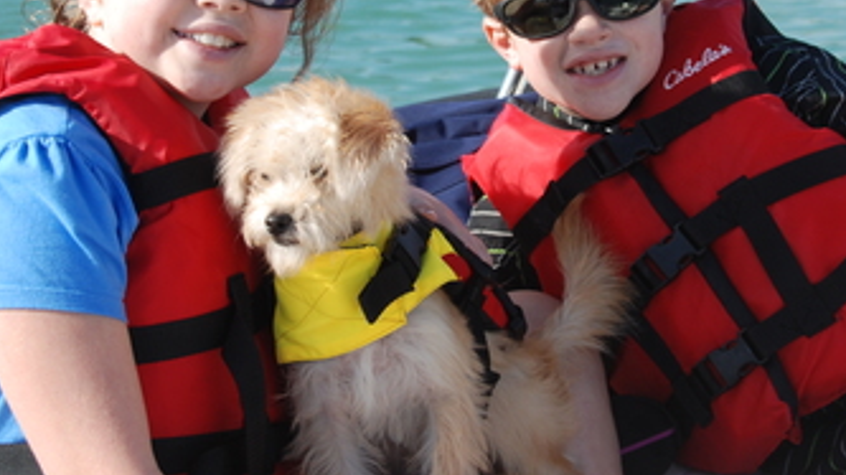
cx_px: 539
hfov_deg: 18.6
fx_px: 2579
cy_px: 119
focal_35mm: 115
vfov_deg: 10.5
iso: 100
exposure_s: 1/200
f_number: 8
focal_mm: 38
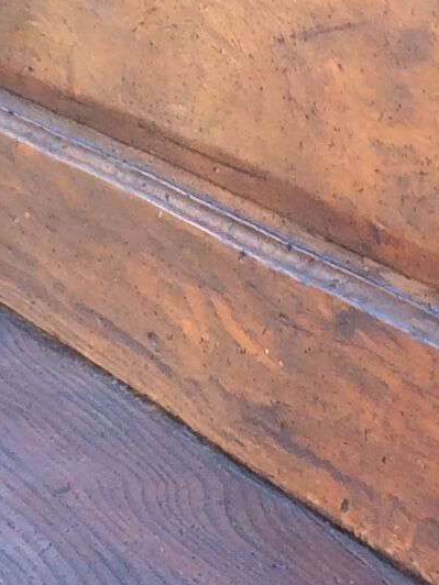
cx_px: 156
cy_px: 542
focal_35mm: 178
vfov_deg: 11.0
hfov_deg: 8.3
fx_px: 3010
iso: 50
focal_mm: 4.15
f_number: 2.2
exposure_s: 1/100
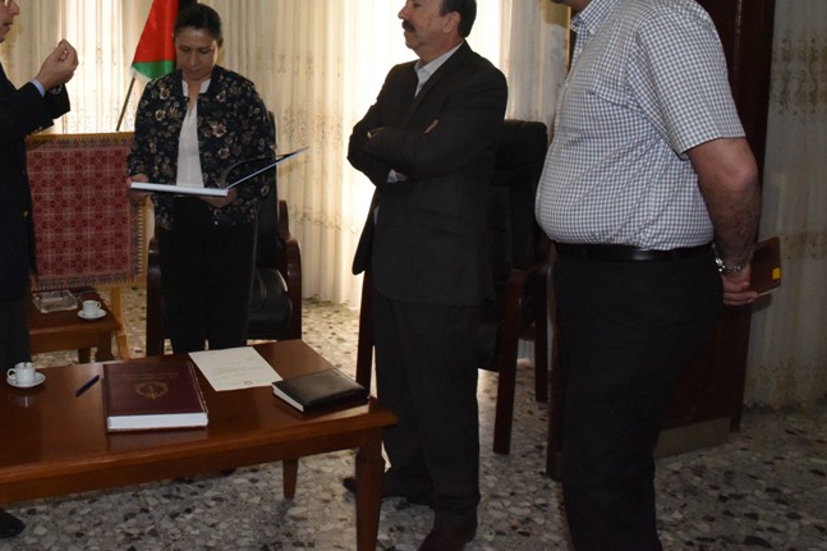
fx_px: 873
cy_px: 130
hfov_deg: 48.6
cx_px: 199
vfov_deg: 34.2
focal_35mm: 38
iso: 10000
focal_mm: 24
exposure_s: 1/250
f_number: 11
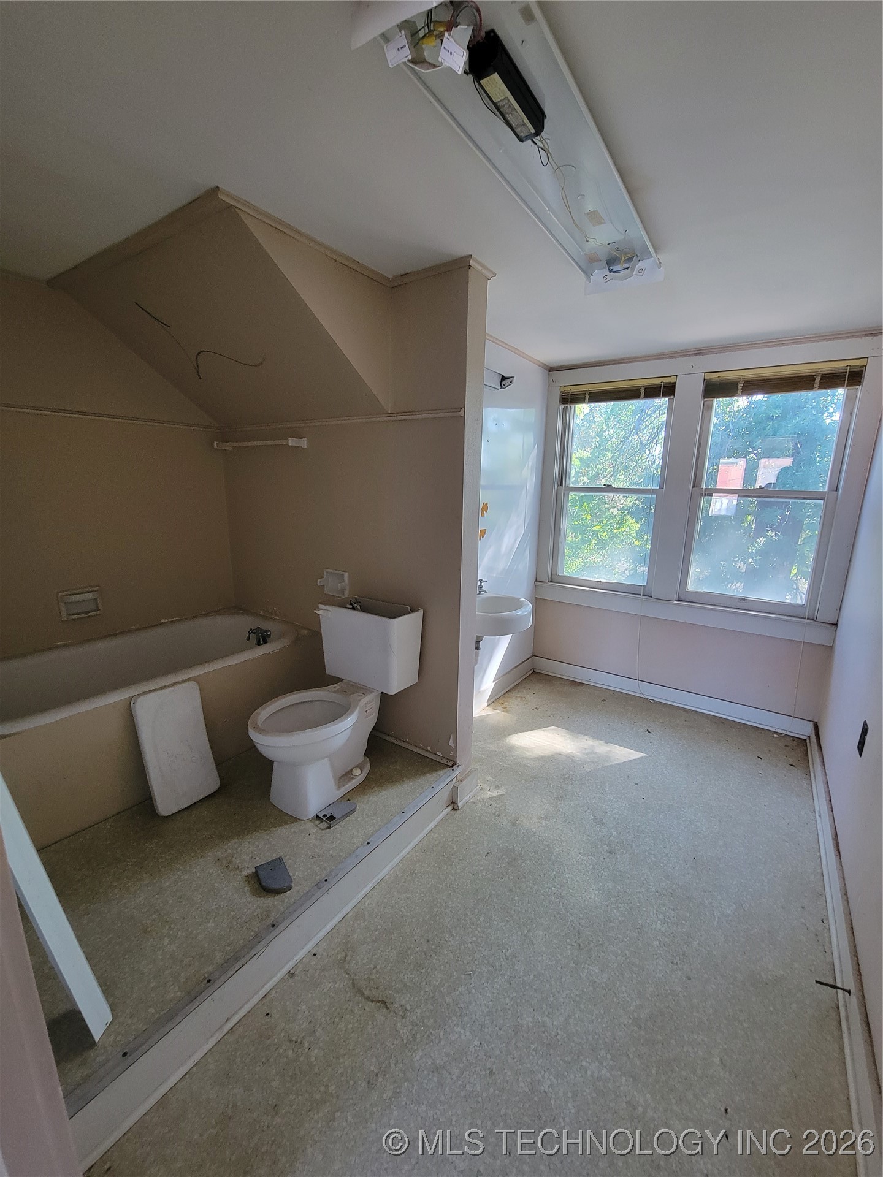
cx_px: 442
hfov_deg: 89.9
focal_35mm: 13
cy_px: 588
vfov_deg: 106.2
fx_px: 442
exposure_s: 1/60
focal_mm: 2.2
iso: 320
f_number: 2.2
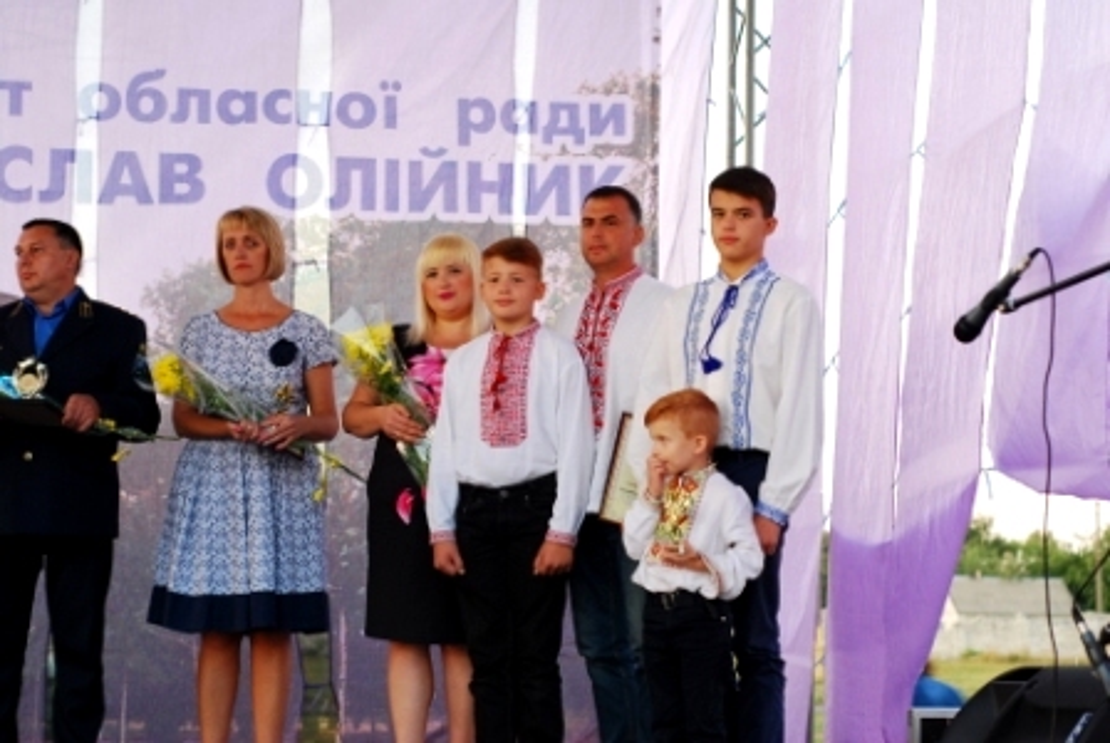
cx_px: 555
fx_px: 2316
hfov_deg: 27.0
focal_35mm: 75
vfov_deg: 18.2
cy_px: 372
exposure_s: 1/20
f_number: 4
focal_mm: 50
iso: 320
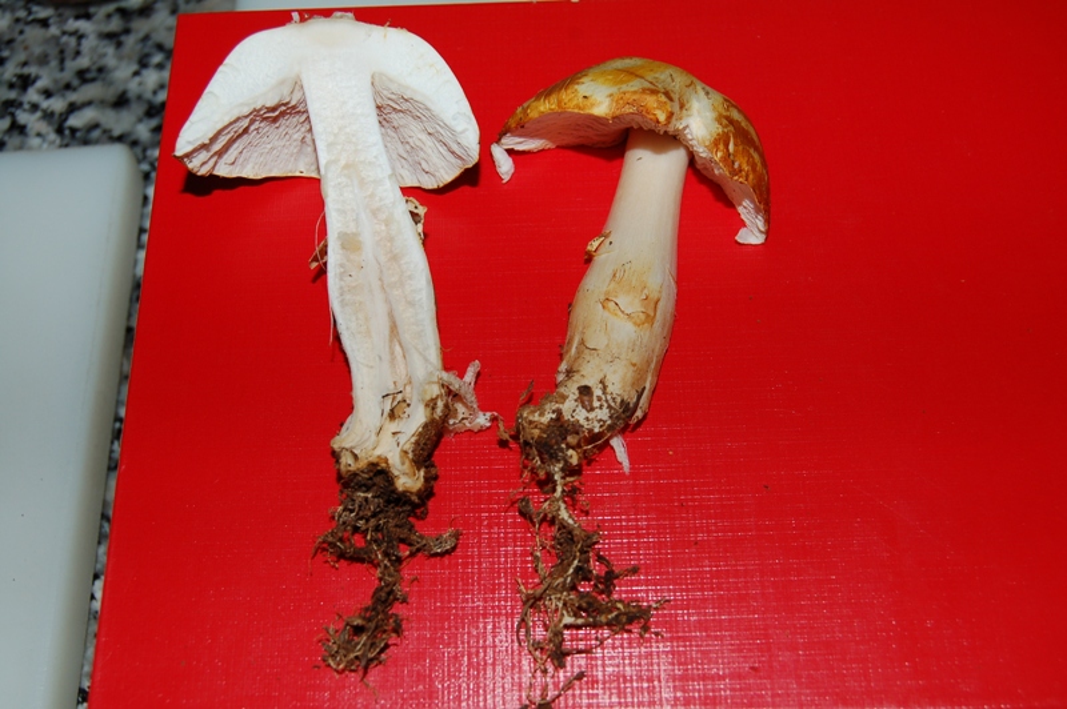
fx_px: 1377
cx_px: 534
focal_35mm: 46
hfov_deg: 42.4
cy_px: 354
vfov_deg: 28.9
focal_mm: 31
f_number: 5.6
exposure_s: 1/125
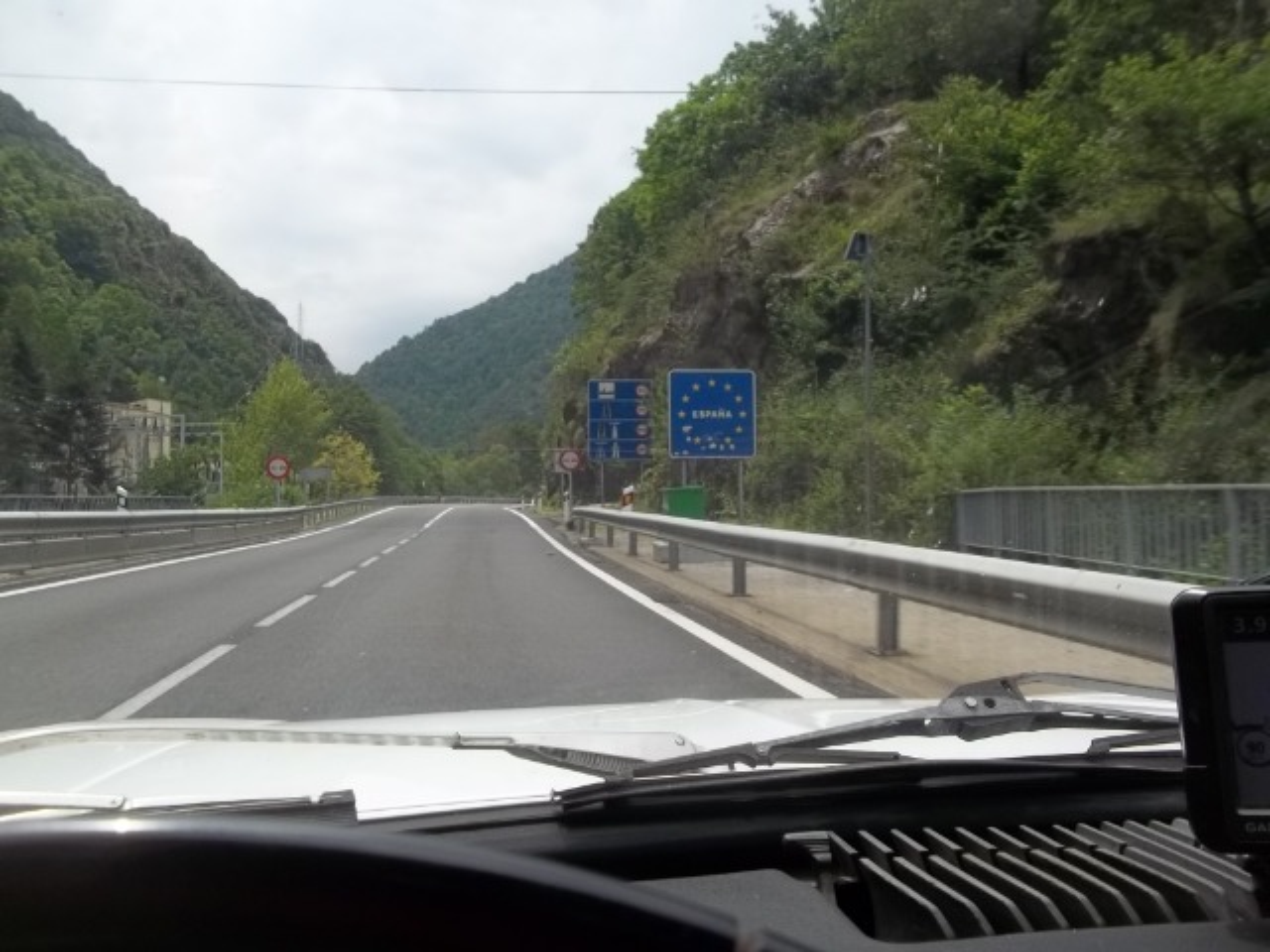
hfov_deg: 56.8
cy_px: 476
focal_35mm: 32
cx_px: 635
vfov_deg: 44.2
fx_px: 1174
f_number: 8.8
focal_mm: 5.7
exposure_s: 1/100
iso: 64
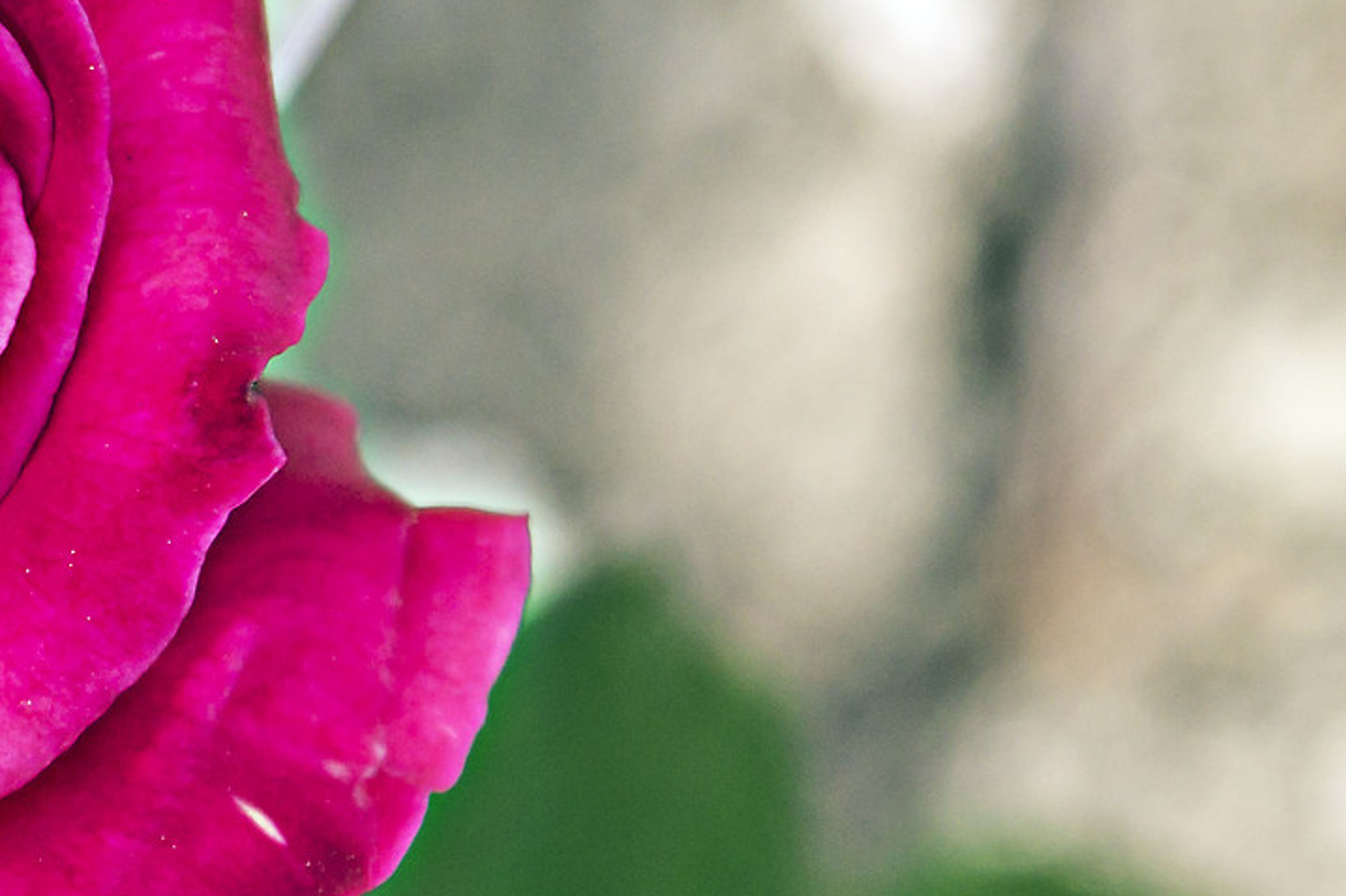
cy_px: 456
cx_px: -345
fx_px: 10302
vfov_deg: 5.0
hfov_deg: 7.4
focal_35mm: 276
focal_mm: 55
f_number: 5.6
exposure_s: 1/400
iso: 200
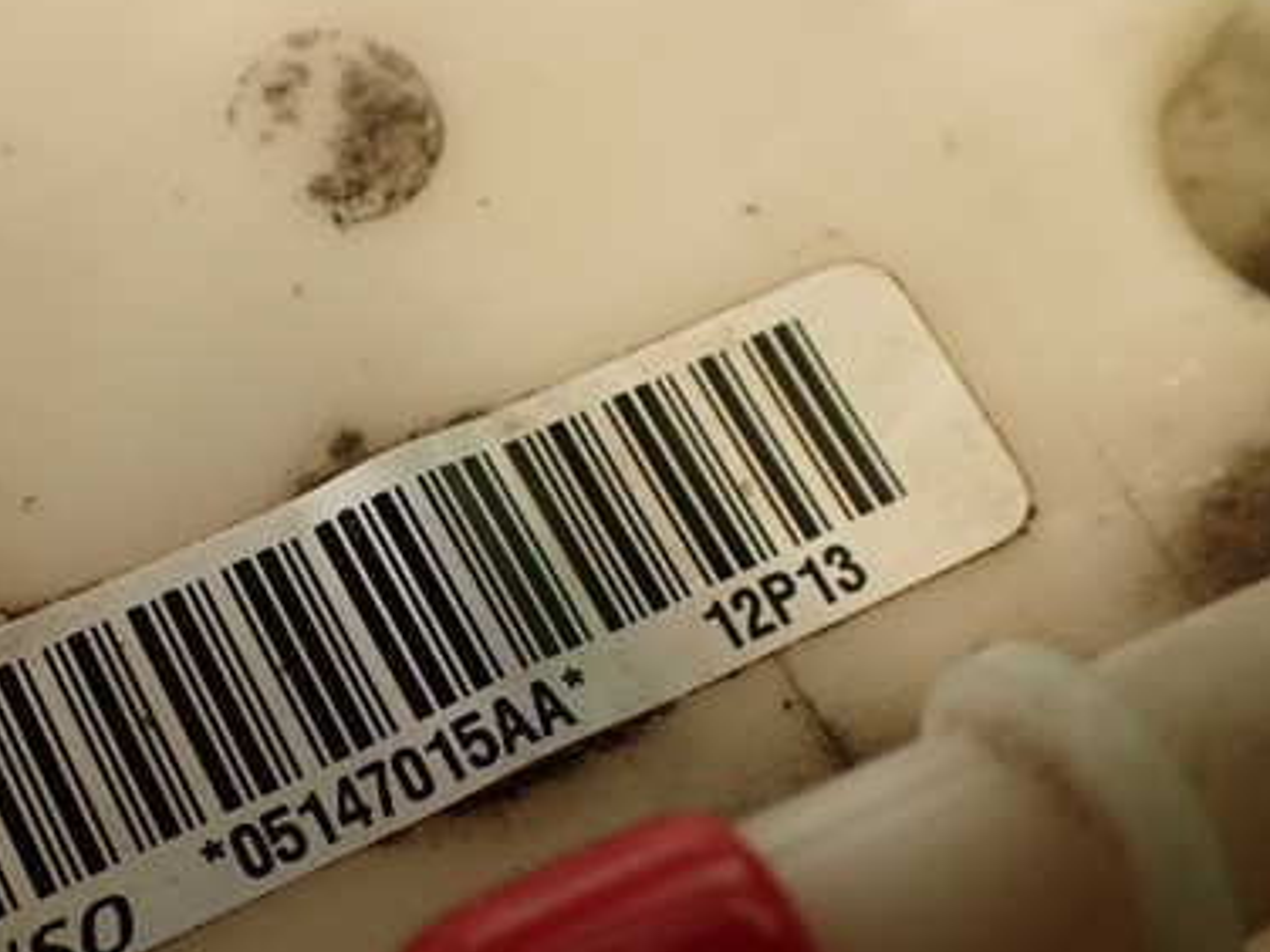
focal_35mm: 51
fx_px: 1871
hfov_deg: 36.5
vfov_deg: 28.2
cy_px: 712
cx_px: 301
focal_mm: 5.79
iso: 200
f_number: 2.4
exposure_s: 1/50
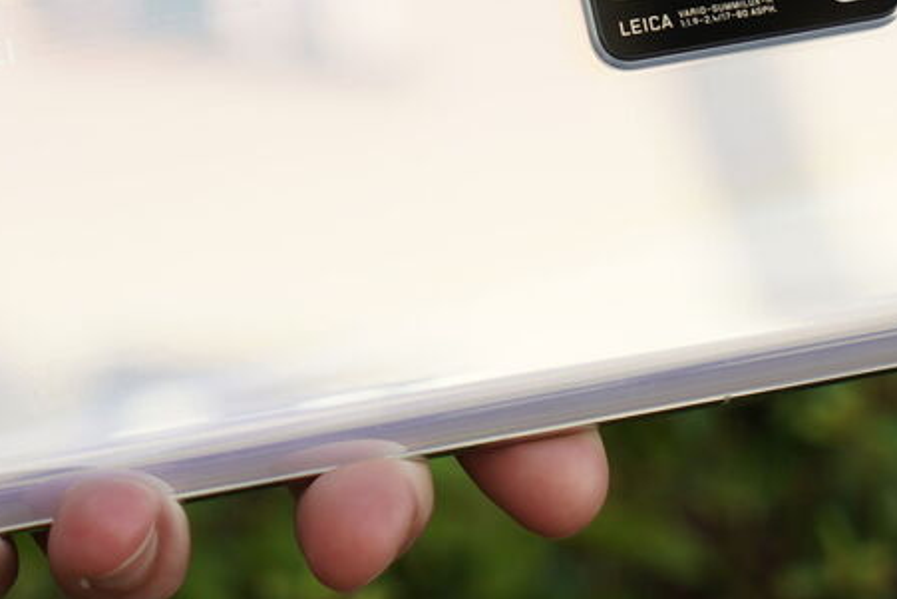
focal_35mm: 149
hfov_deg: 13.8
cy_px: 139
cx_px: 369
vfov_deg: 9.2
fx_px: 3714
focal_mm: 70
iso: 100
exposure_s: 1/125
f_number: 5.6
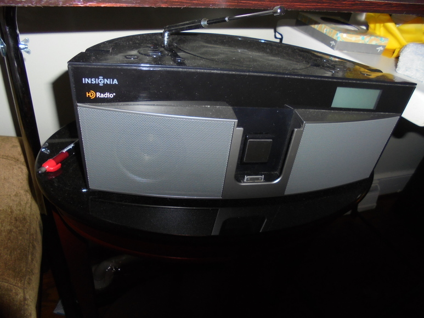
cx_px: 212
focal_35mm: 26
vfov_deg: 53.1
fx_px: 319
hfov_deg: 67.3
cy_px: 159
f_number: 3.5
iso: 250
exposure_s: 1/30
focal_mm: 4.6
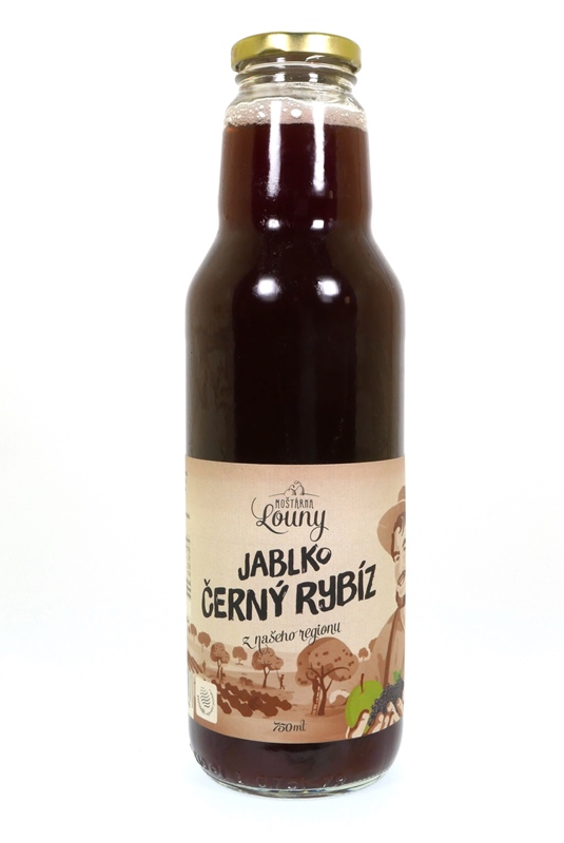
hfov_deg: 27.0
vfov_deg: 39.6
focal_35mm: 50
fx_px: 1172
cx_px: 282
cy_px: 422
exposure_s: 1/60
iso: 800
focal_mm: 22.7
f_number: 16
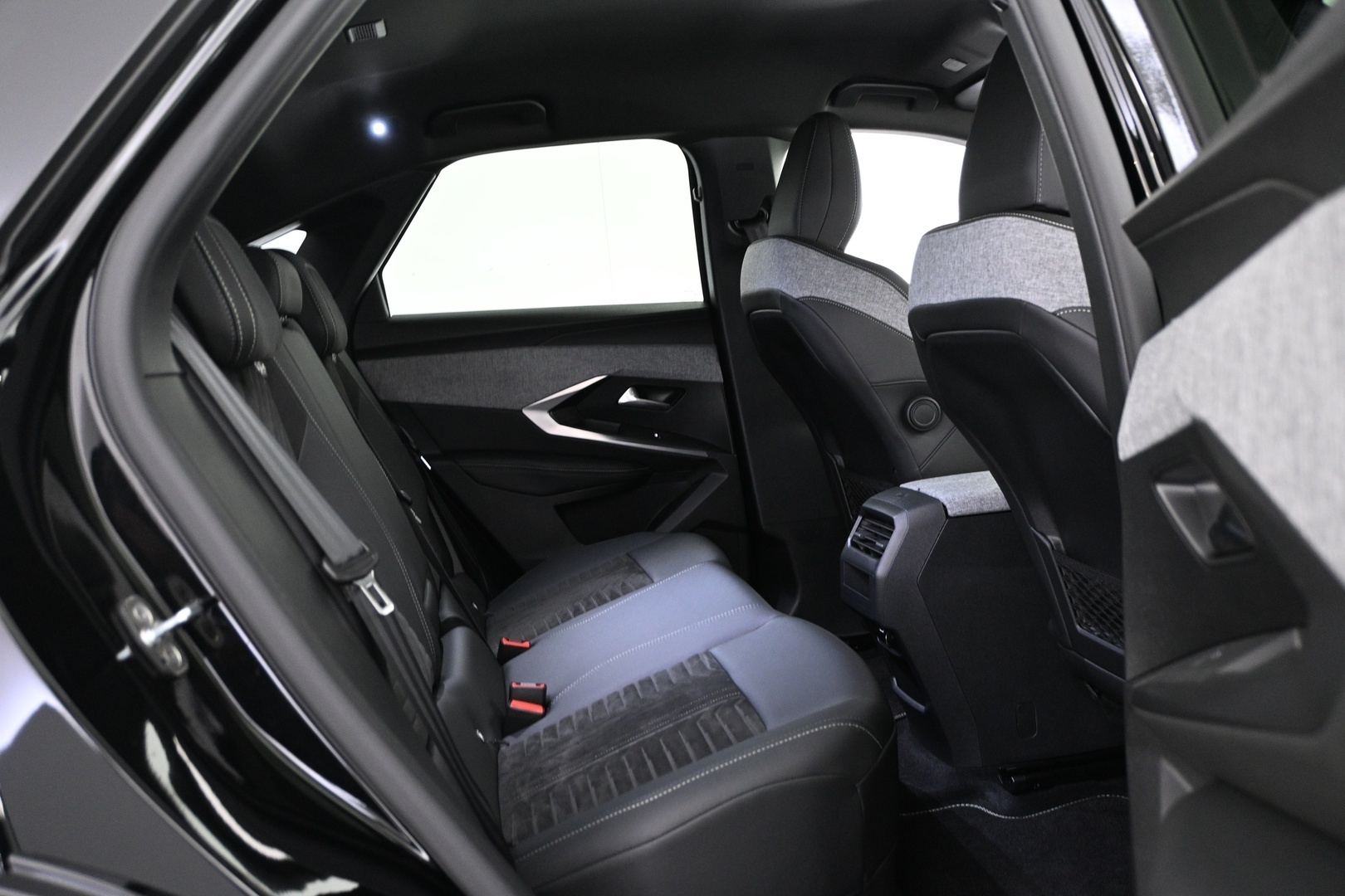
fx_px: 1121
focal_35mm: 30
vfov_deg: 43.6
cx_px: 672
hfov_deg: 61.9
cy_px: 448
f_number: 3.8
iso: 1600
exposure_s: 1/13
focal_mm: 20
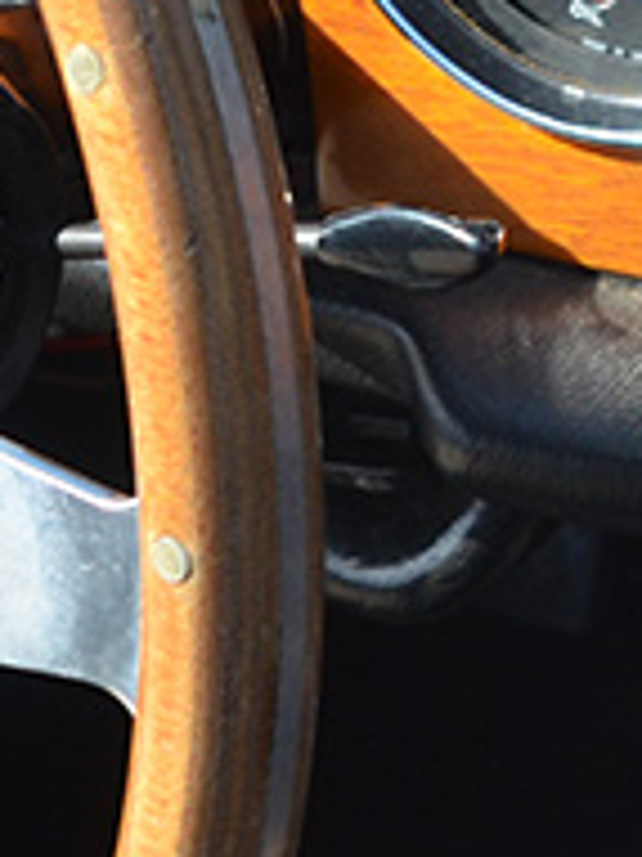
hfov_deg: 2.6
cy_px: 341
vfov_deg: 3.4
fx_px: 14323
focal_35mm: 579
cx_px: 377
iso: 800
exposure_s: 1/1250
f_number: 9
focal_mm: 75
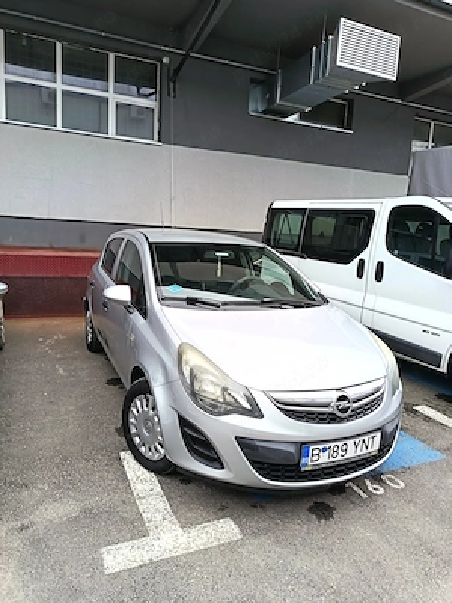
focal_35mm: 24
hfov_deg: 56.8
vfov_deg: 71.6
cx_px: 226
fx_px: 418
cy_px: 302
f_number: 1.75
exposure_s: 1/100
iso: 152
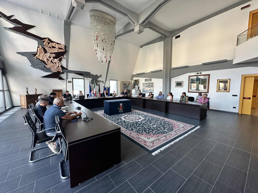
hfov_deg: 102.1
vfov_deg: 85.7
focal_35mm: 14
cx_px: 129
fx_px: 104
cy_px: 96
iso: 320
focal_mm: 2.22
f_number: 2.2
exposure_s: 1/99
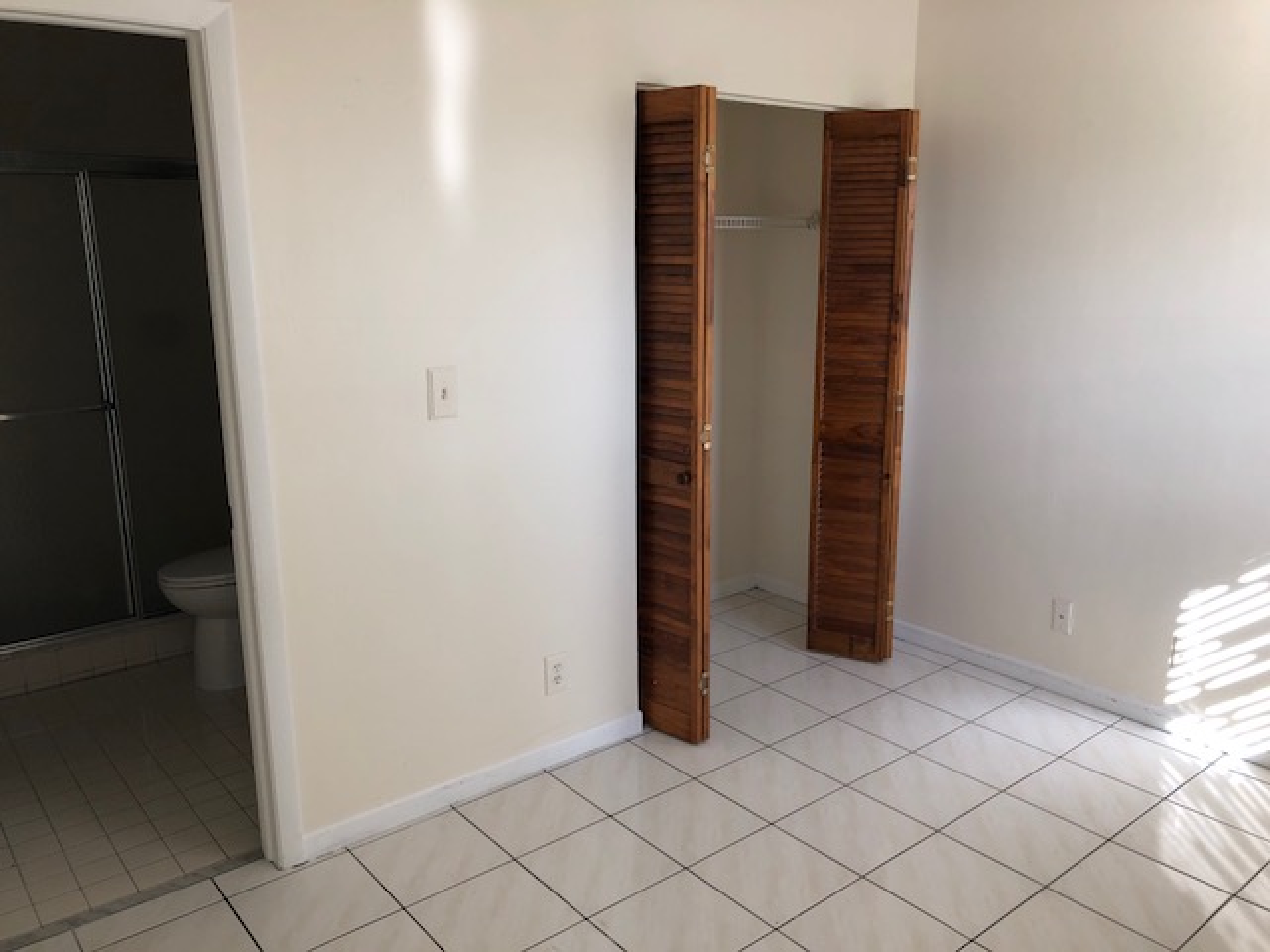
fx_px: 1064
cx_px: 635
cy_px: 476
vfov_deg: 48.2
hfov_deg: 61.7
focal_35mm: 29
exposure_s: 1/122
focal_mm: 3.99
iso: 32
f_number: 1.8
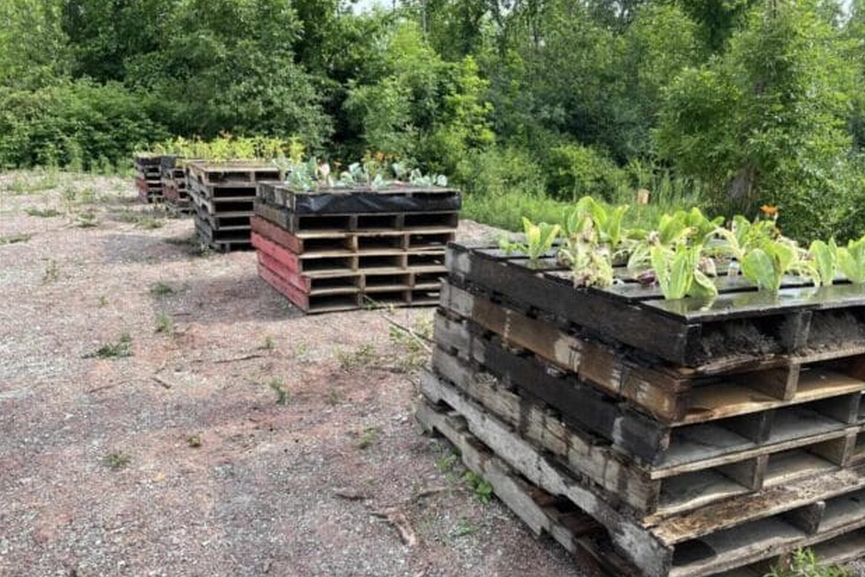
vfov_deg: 46.3
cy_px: 332
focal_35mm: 28
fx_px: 673
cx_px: 434
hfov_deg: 65.5
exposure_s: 1/1441
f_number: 1.6
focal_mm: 5.1
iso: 50
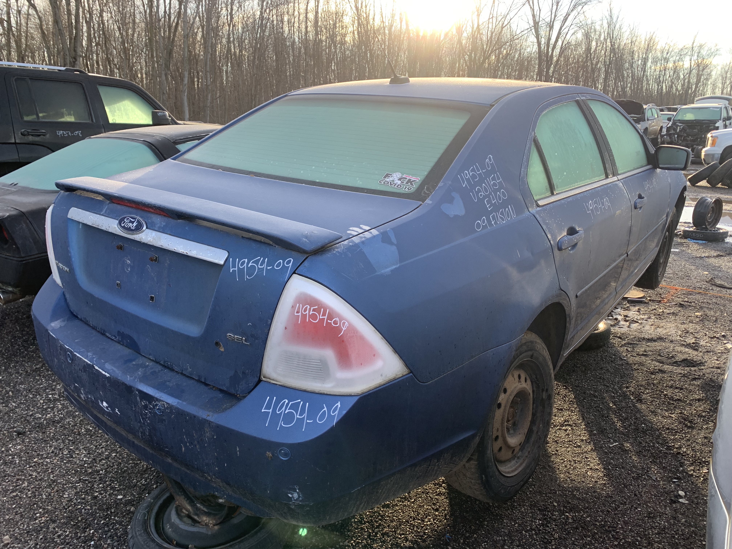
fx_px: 550
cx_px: 366
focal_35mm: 26
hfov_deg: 67.3
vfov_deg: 53.1
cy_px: 274
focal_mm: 4.25
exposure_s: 1/179
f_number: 1.8
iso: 25
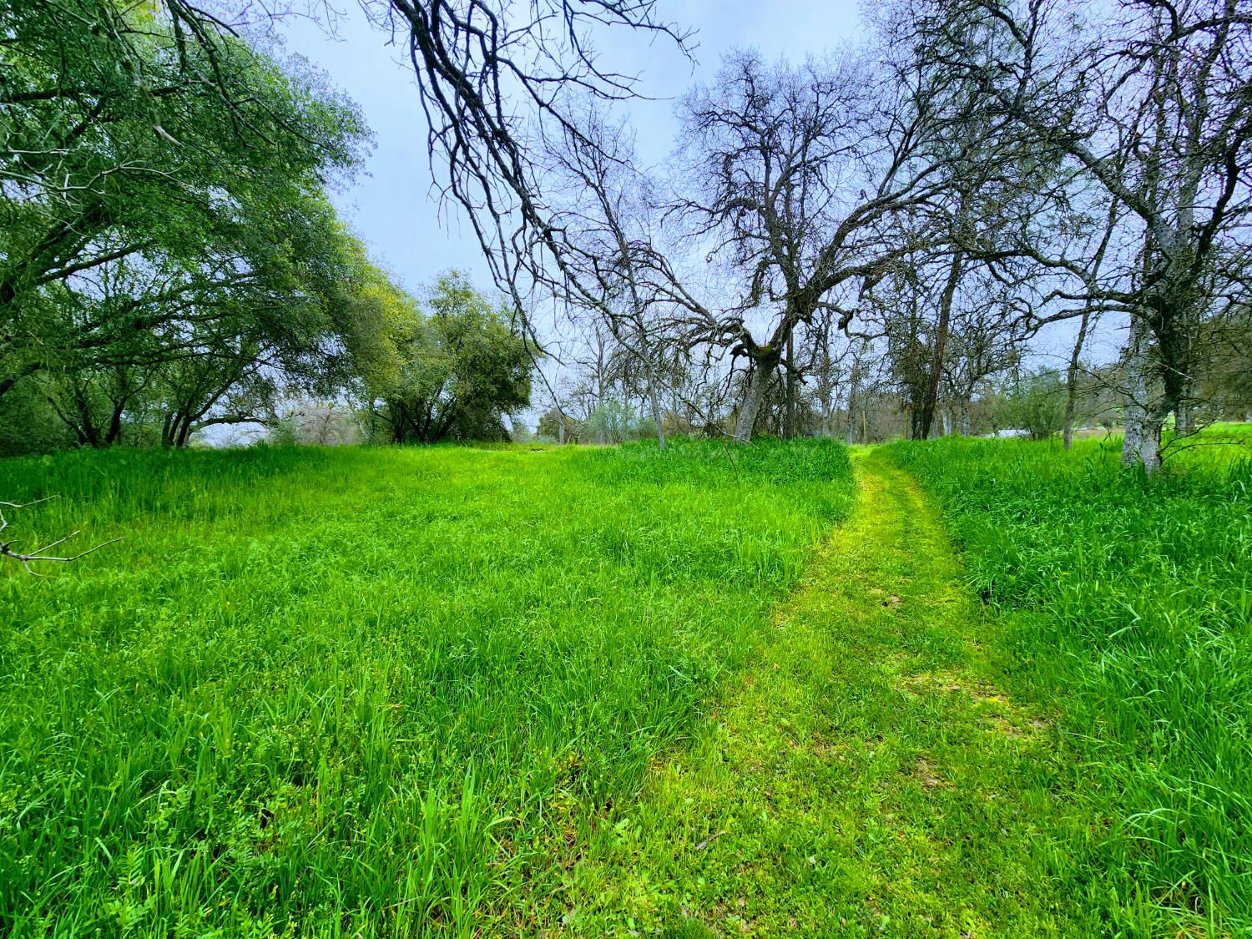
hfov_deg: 106.2
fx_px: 470
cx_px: 626
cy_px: 470
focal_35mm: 13
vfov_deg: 89.9
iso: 50
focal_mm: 2.2
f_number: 2.2
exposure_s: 1/848
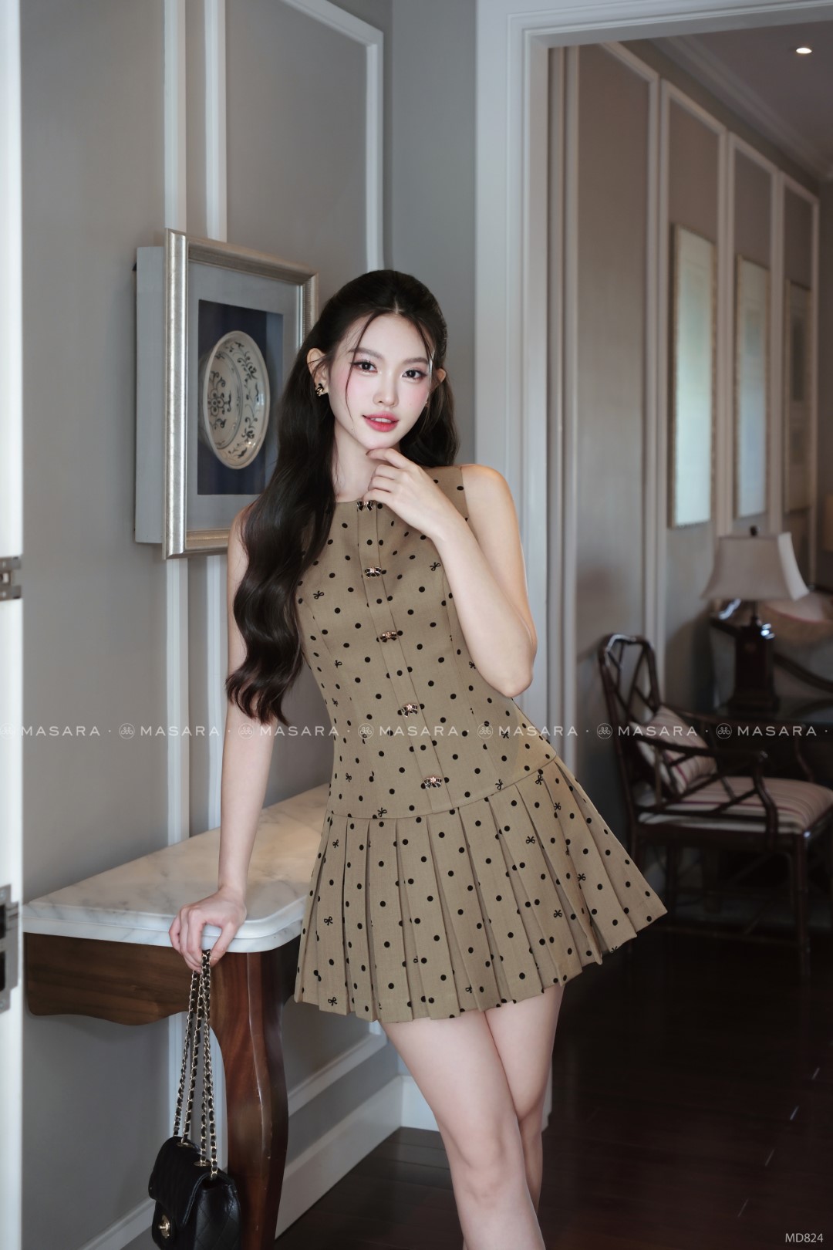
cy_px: 625
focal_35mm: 48
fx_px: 1666
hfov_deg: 28.1
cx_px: 416
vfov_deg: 41.1
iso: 500
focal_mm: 31.9
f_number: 2.8
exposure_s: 1/100
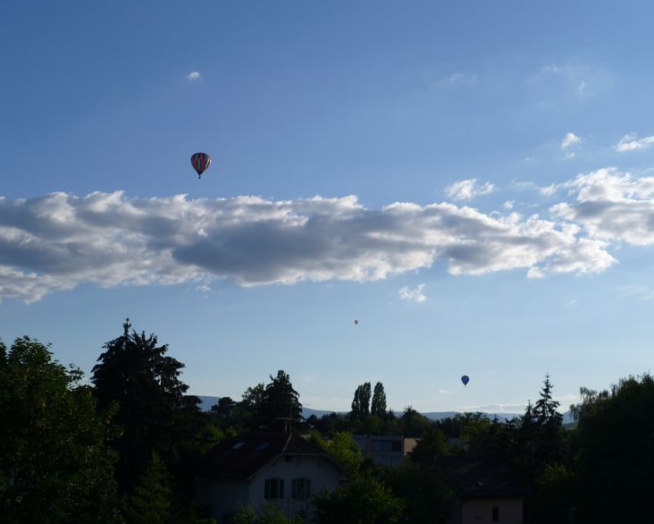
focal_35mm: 48
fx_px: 929
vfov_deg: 31.5
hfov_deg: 38.8
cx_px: 335
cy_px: 267
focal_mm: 8
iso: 80
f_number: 10
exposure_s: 1/160
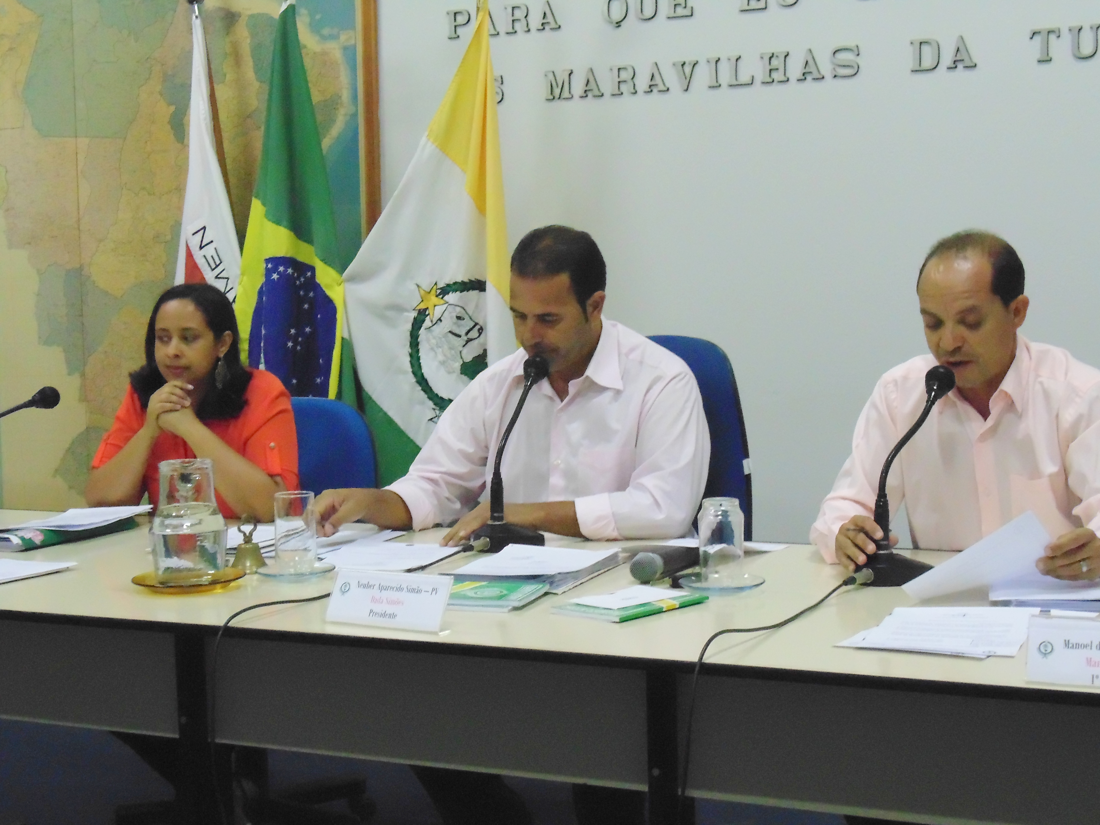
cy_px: 412
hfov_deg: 33.2
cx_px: 550
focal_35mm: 58
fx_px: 1843
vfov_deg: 25.2
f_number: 3.9
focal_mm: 10.4
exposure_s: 1/25
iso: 800
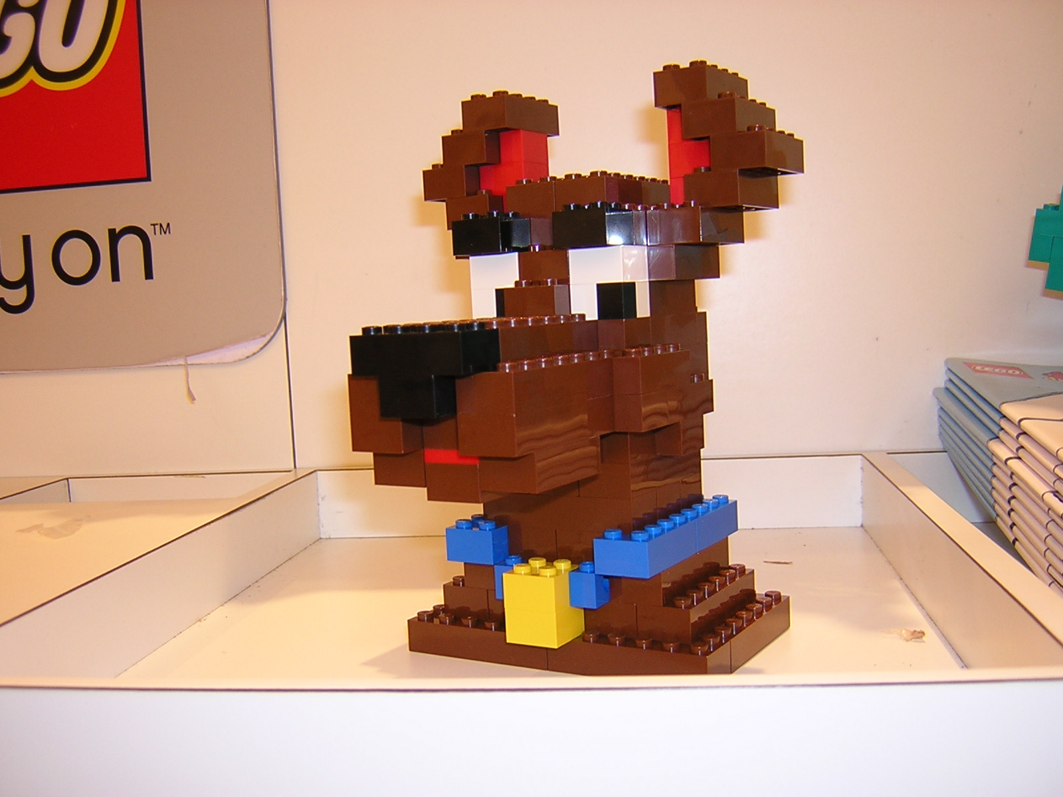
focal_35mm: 36
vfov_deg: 39.7
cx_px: 532
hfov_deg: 51.4
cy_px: 398
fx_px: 1106
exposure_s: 1/30
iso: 100
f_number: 2.6
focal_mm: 4.7
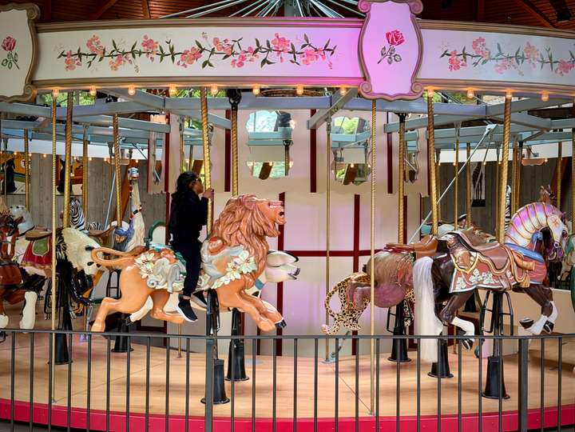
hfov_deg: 39.7
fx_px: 797
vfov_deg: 30.3
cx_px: 288
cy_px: 216
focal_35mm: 48
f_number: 1.78
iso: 100
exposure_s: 1/120
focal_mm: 6.76
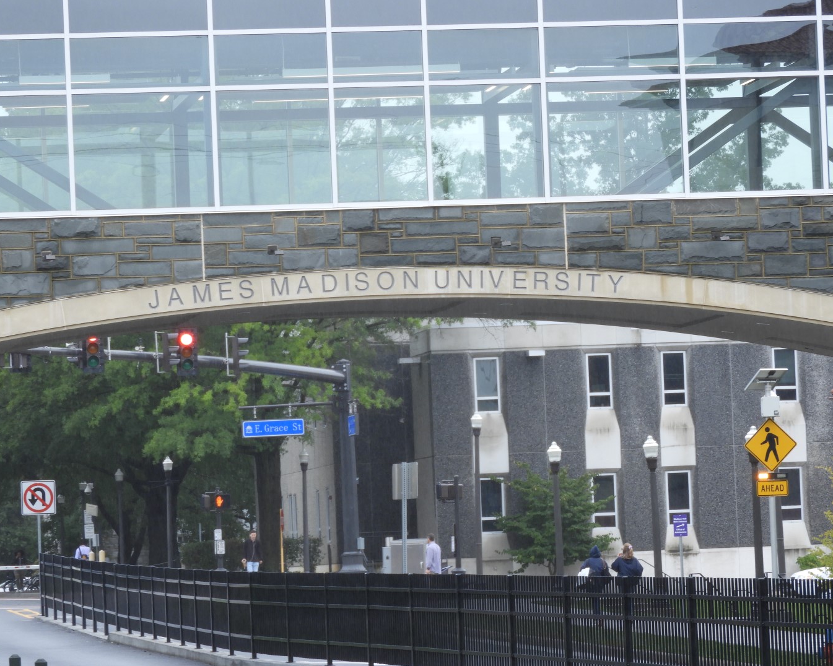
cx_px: 428
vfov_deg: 7.4
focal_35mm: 209
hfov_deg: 9.2
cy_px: 333
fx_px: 5153
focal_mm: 35.8
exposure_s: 1/80
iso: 100
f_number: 5.3
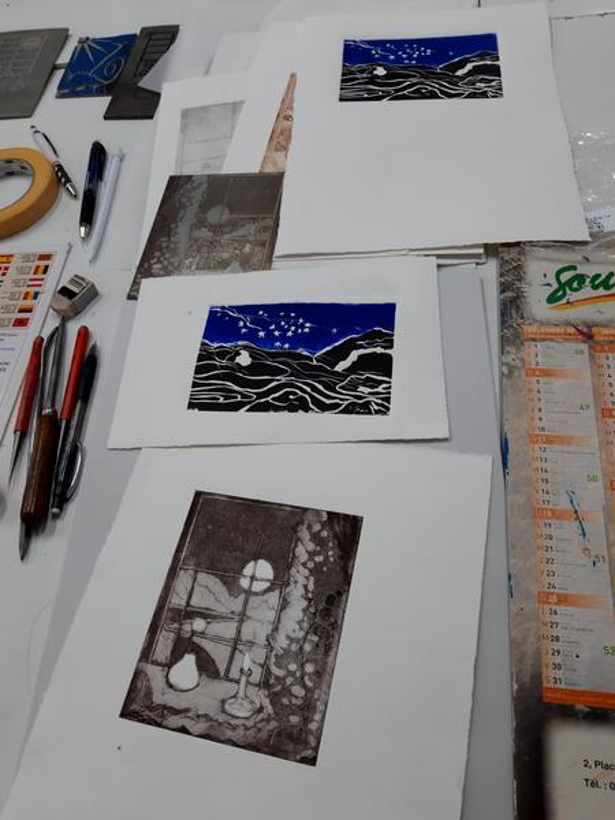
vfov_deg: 65.3
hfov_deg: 51.4
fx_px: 640
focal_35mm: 27
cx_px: 308
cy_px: 410
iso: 64
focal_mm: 3.93
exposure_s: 1/50
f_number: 1.7
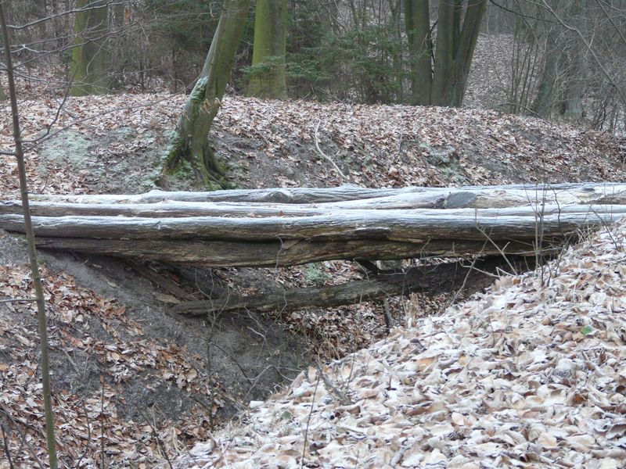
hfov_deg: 23.0
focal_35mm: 85
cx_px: 313
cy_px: 234
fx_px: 1537
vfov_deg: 17.4
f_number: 3.6
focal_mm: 14
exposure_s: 1/30
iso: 200
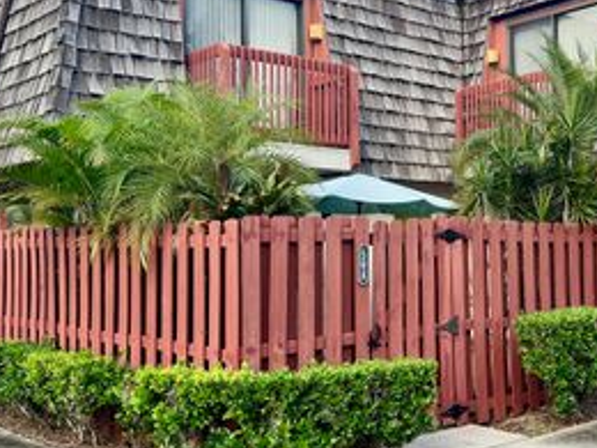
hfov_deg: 37.4
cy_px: 192
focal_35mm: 50
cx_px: 434
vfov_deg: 29.1
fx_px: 862
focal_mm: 5.7
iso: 40
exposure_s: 1/174
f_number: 1.5
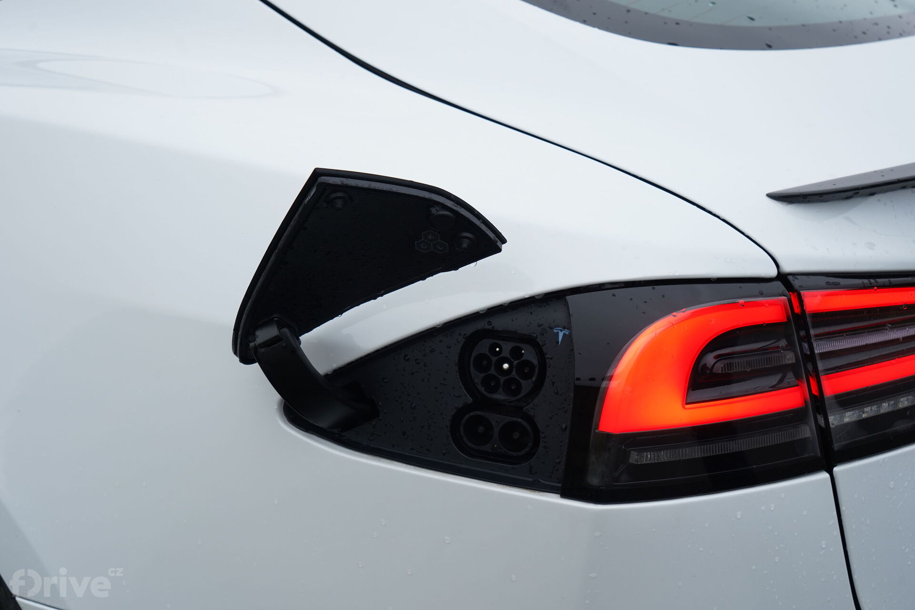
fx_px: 1093
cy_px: 305
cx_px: 458
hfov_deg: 45.4
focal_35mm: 43
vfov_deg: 31.2
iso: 640
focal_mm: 43
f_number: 7.1
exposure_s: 1/160
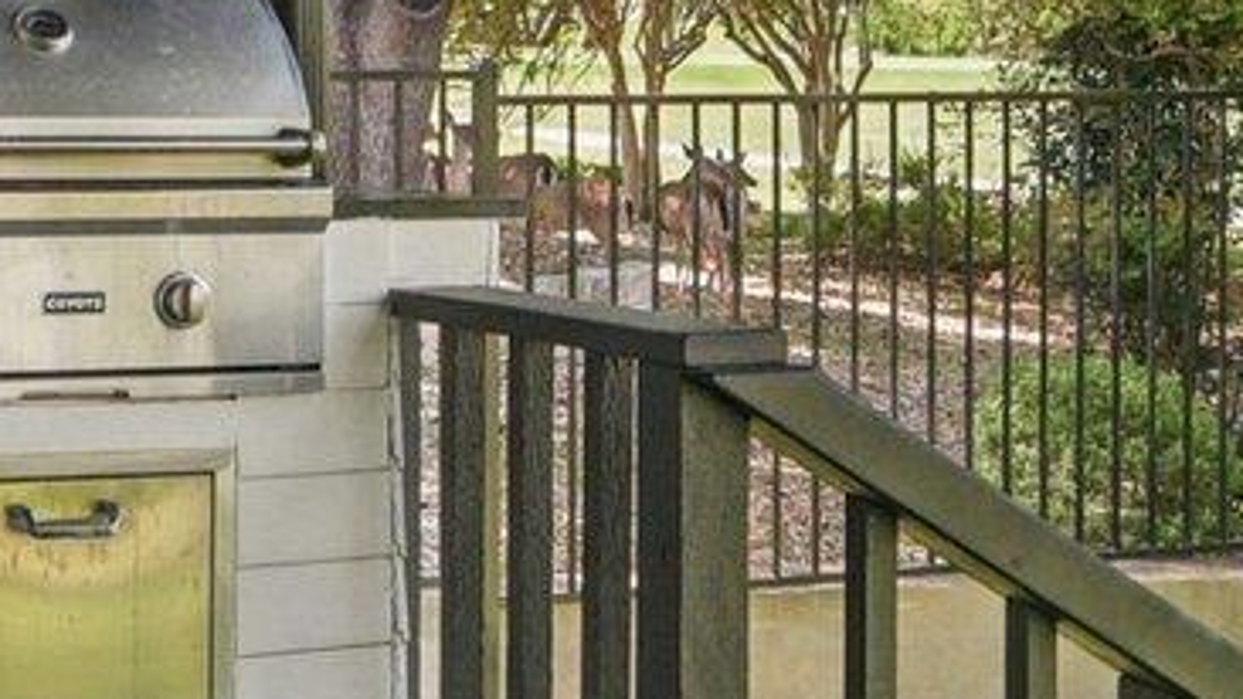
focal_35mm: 88
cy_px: -56
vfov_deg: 13.5
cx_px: 190
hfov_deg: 23.7
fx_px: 2901
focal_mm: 10
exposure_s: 1/100
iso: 400
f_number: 8
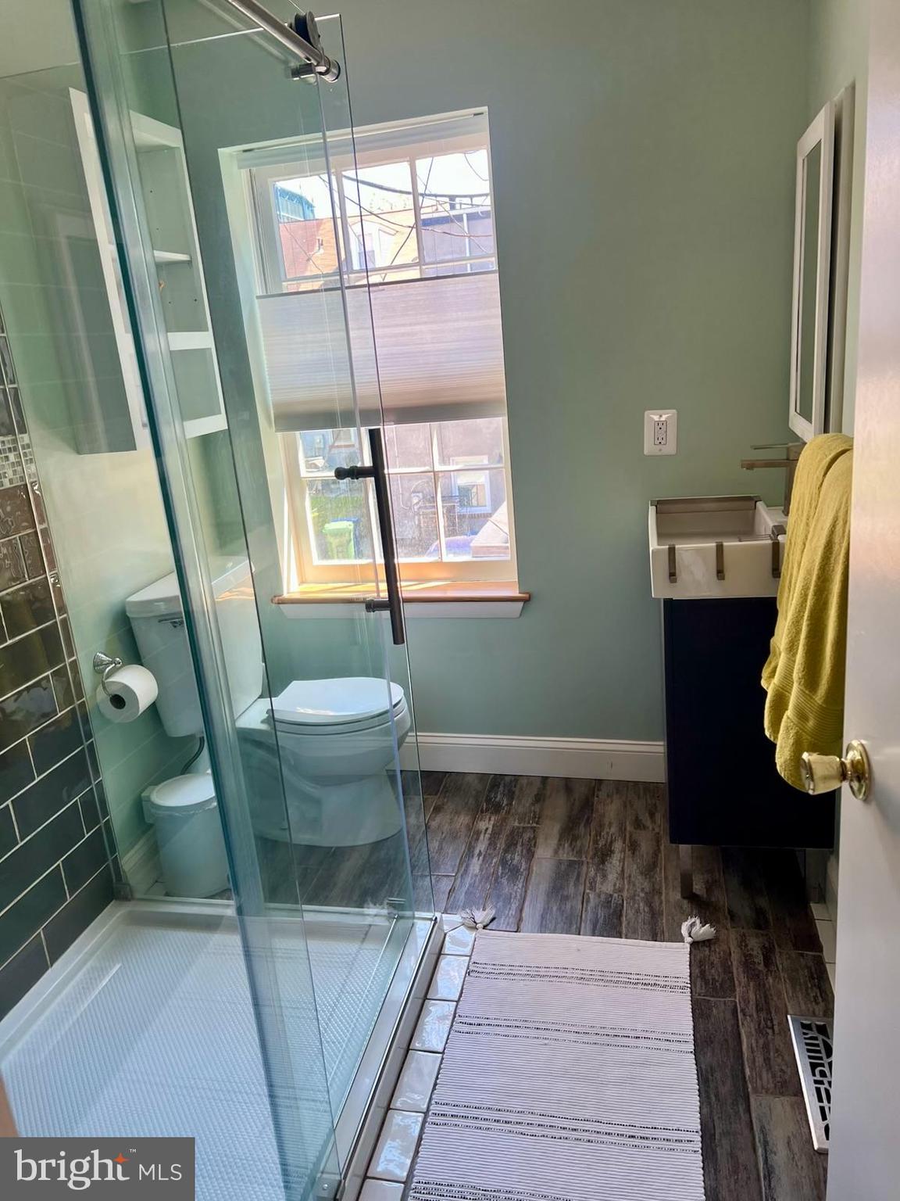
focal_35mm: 26
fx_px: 901
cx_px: 450
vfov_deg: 67.3
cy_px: 600
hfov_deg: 53.1
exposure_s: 1/121
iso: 40
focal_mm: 5.7
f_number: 1.5
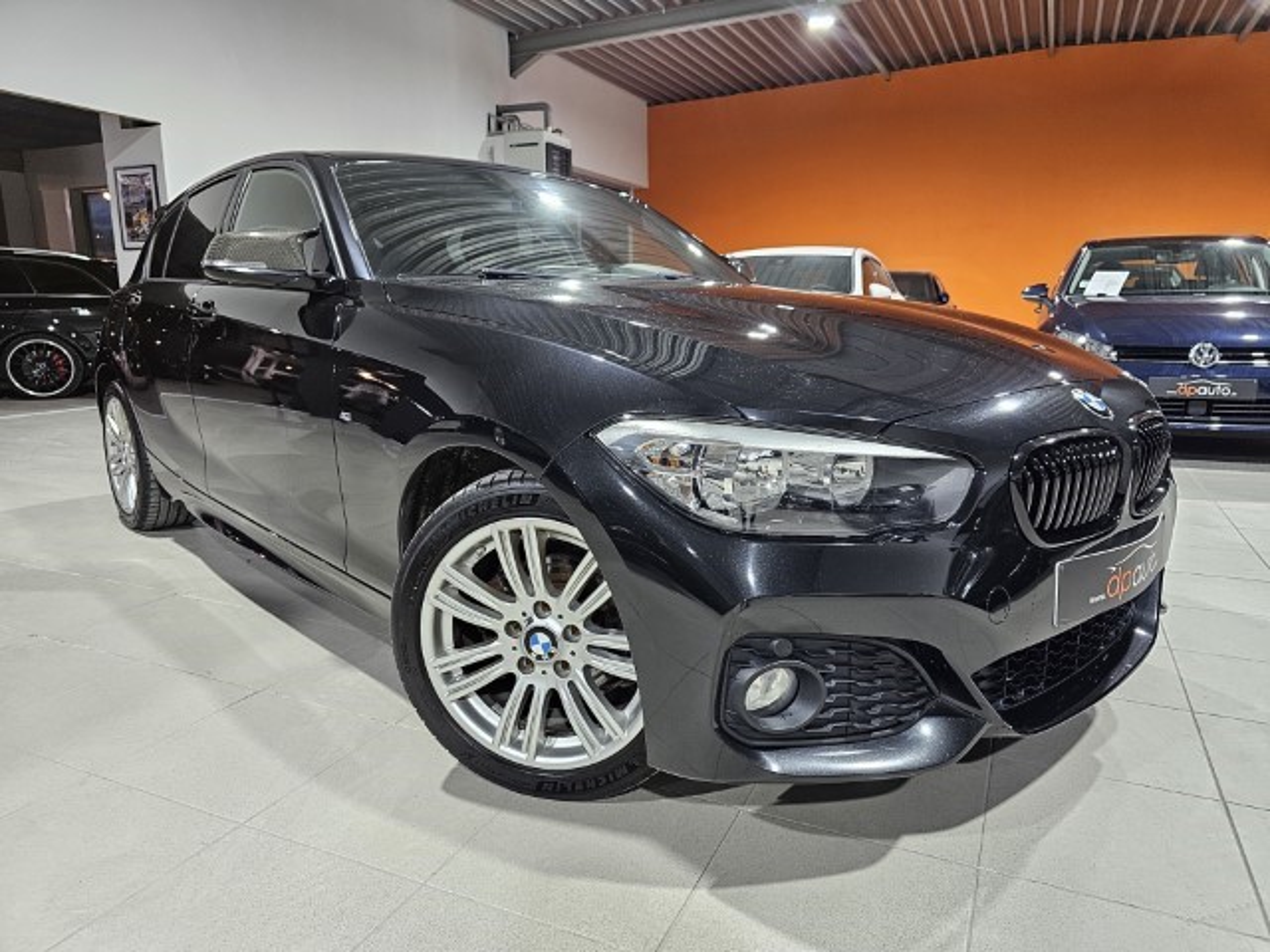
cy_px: 476
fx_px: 844
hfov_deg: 73.9
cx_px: 635
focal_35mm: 23
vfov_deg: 58.9
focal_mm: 6.3
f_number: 1.7
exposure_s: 1/100
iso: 200
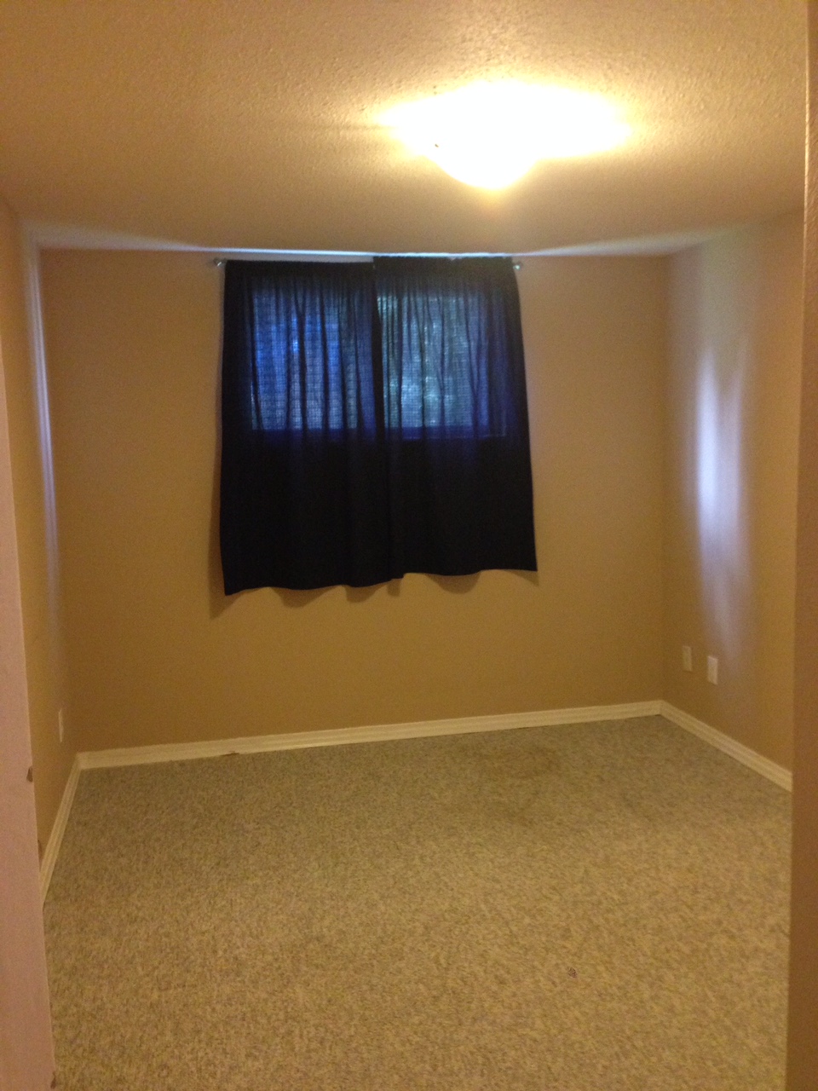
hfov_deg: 42.9
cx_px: 409
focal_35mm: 33
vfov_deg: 55.4
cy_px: 546
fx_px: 1040
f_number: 2.4
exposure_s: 1/15
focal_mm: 4.12
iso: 400
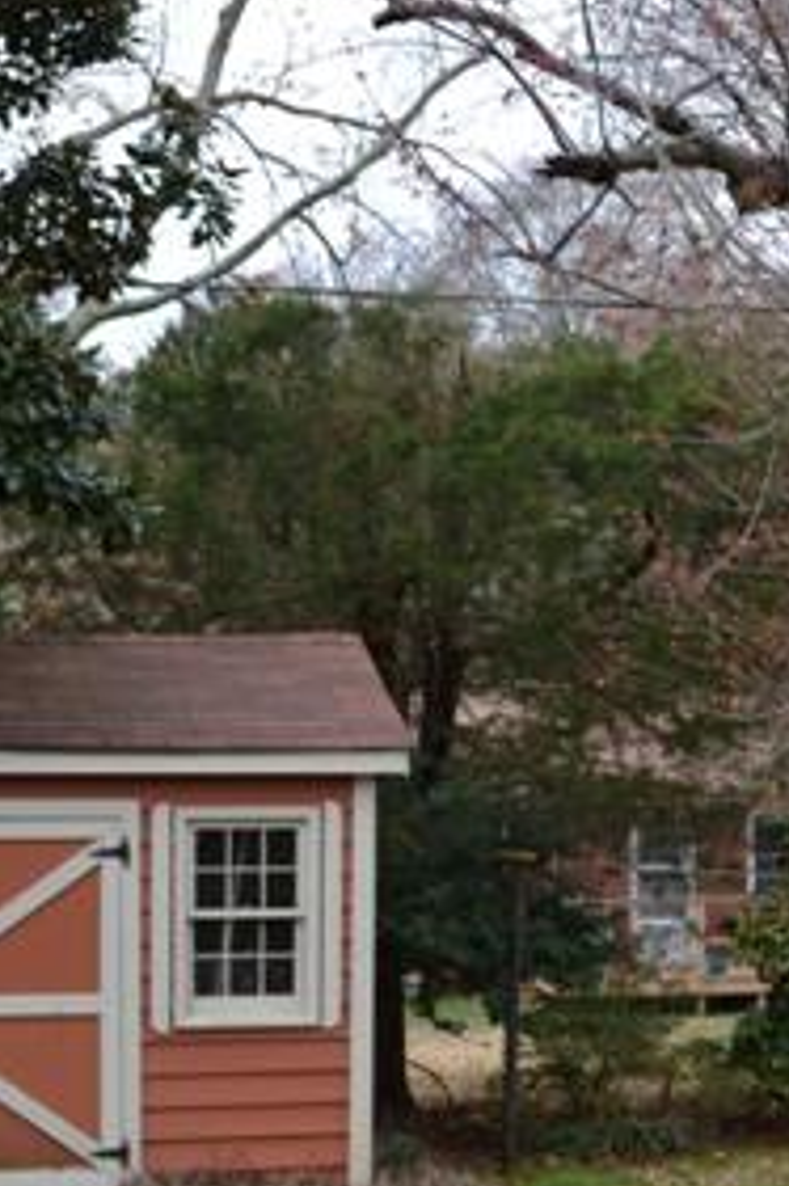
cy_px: 804
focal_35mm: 89
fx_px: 2929
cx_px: 603
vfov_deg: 22.8
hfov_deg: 15.3
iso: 100
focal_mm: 26
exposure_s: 1/125
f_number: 5.6
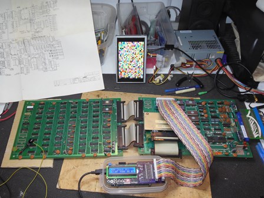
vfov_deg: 42.9
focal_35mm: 33
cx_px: 132
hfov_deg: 55.4
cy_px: 99
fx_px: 252
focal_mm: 6
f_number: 3.5
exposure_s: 1/30
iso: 200
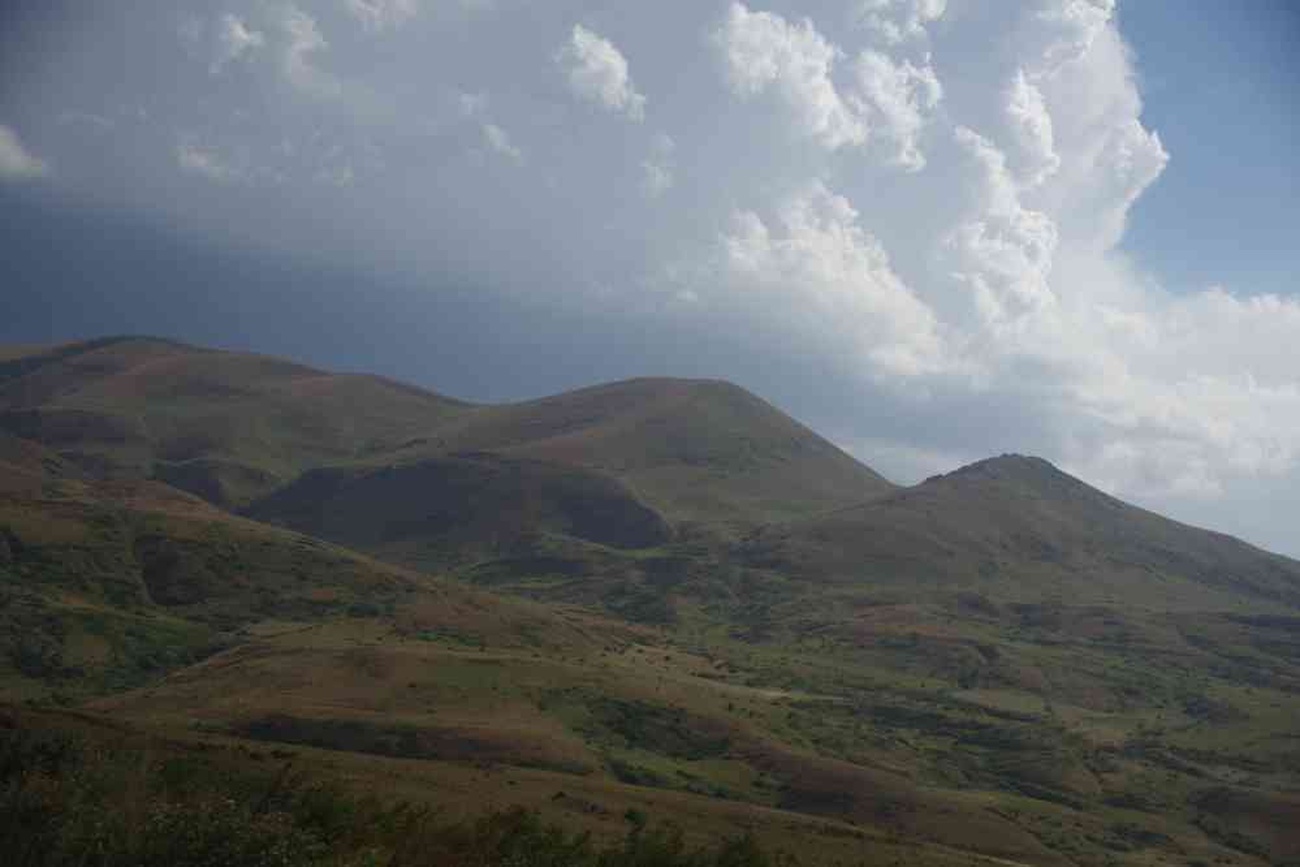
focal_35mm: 64
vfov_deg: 21.2
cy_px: 434
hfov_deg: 31.4
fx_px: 2311
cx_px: 650
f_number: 4.5
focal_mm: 42.5
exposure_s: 1/640
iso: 400
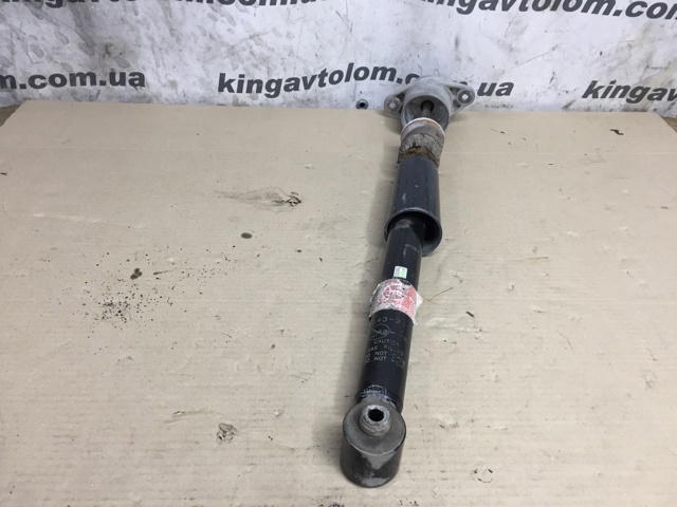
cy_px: 254
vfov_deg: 48.2
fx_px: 567
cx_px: 338
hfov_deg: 61.7
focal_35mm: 29
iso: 50
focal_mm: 4.15
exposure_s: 1/33
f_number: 2.2
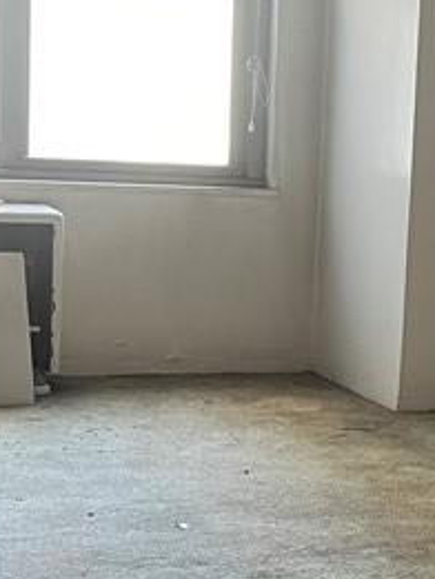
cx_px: 577
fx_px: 1708
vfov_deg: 19.2
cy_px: 408
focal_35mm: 102
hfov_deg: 13.9
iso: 160
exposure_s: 1/60
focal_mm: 5.1
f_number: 1.6
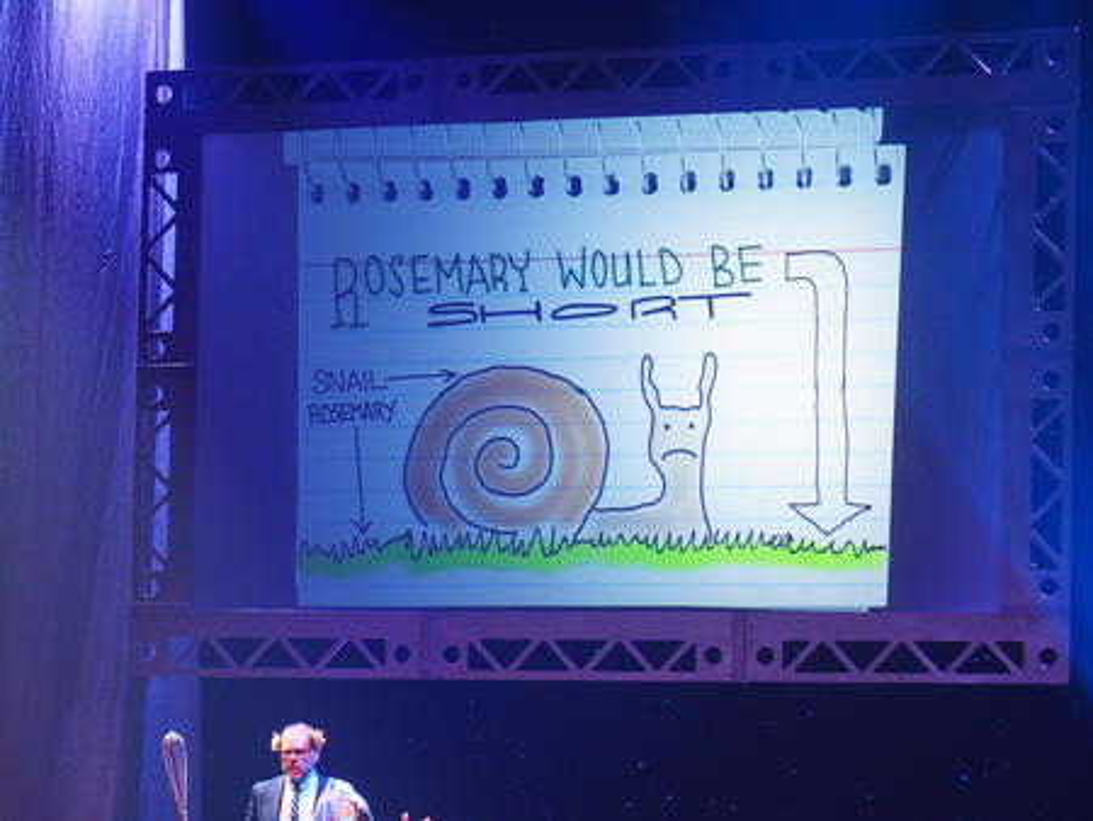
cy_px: 410
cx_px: 546
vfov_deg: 11.0
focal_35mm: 135
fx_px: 4265
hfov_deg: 14.6
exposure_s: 1/60
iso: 400
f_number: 2.8
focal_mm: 28.8
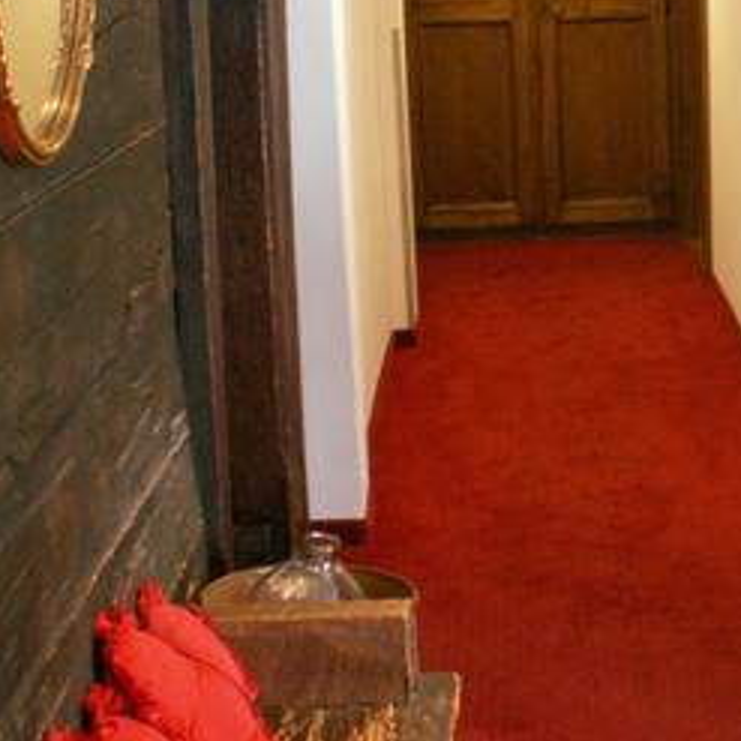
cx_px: 810
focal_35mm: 80
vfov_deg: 21.6
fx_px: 1937
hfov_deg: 20.6
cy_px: 312
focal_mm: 5.86
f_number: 2.8
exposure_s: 1/10
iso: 160
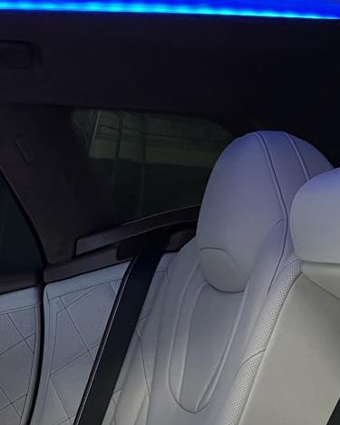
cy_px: 393
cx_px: 24
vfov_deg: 24.8
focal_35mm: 74
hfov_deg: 20.2
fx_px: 930
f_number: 1.5
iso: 500
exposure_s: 1/35
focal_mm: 5.7
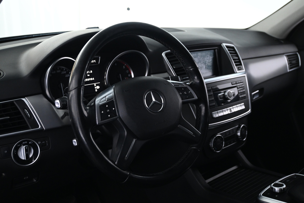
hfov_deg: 49.6
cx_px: 152
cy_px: 102
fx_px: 329
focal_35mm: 39
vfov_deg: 34.2
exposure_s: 1/13
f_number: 4.5
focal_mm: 26
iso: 1600
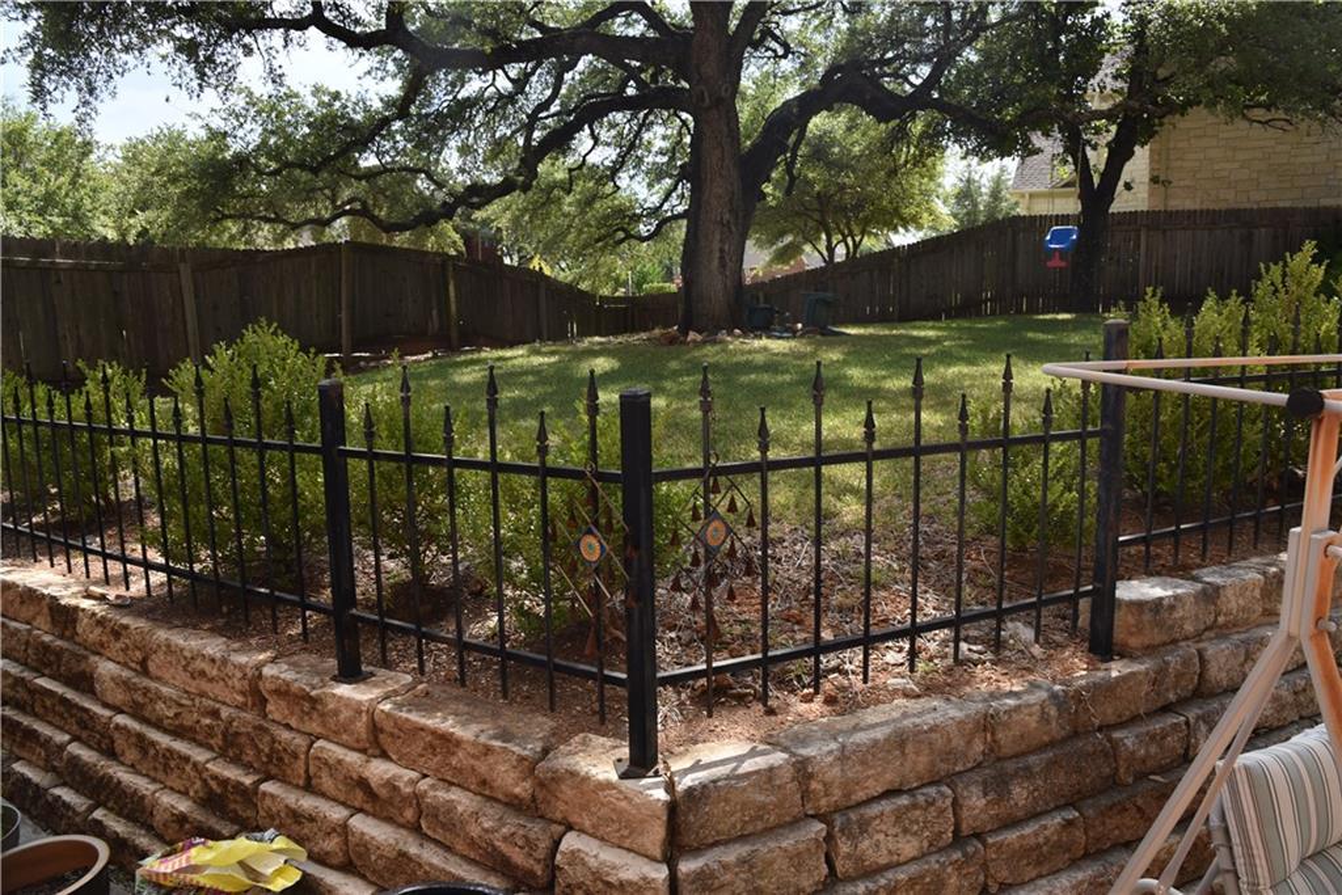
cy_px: 448
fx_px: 895
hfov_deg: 73.7
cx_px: 671
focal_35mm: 24
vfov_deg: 53.1
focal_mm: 24
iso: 100
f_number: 8
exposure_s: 1/100
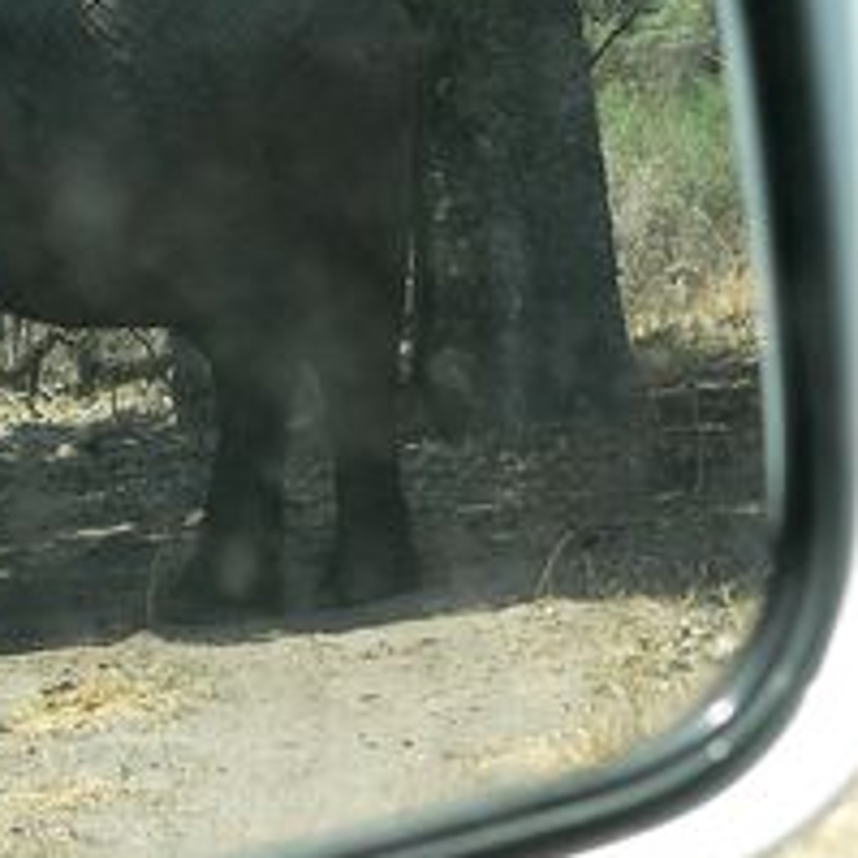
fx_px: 7487
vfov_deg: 6.6
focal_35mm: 267
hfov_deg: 6.5
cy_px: 300
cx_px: -155
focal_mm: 20
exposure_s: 1/160
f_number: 4
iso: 80
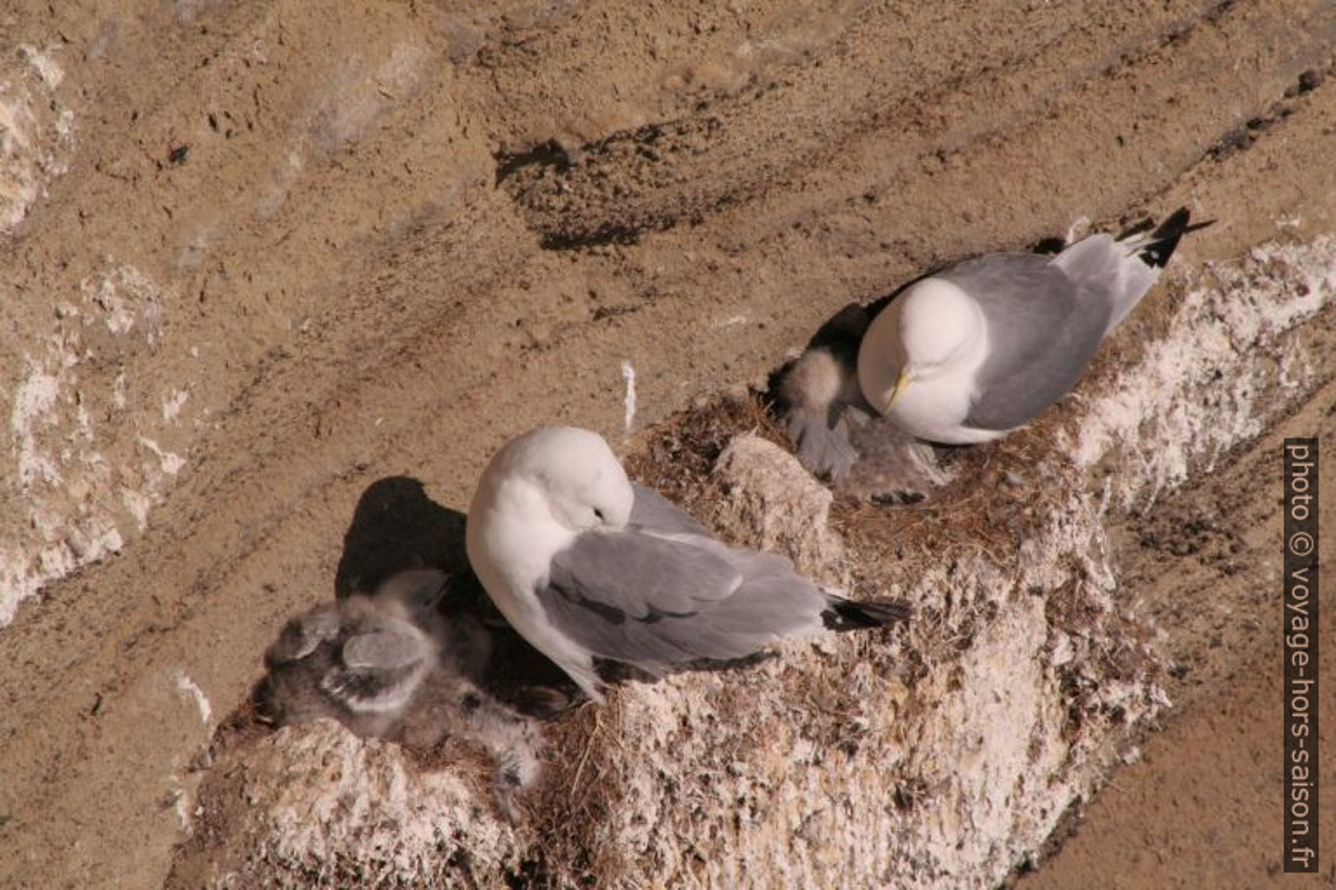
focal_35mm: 480
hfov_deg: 4.3
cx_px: 668
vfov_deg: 2.9
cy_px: 445
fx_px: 17812
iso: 800
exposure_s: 1/2000
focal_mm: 300
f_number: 16
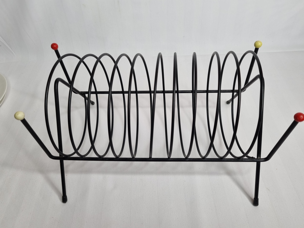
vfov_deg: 53.1
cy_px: 114
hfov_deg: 67.3
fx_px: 228
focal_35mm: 26
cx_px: 152
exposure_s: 1/112
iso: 50
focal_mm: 5.4
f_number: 1.8
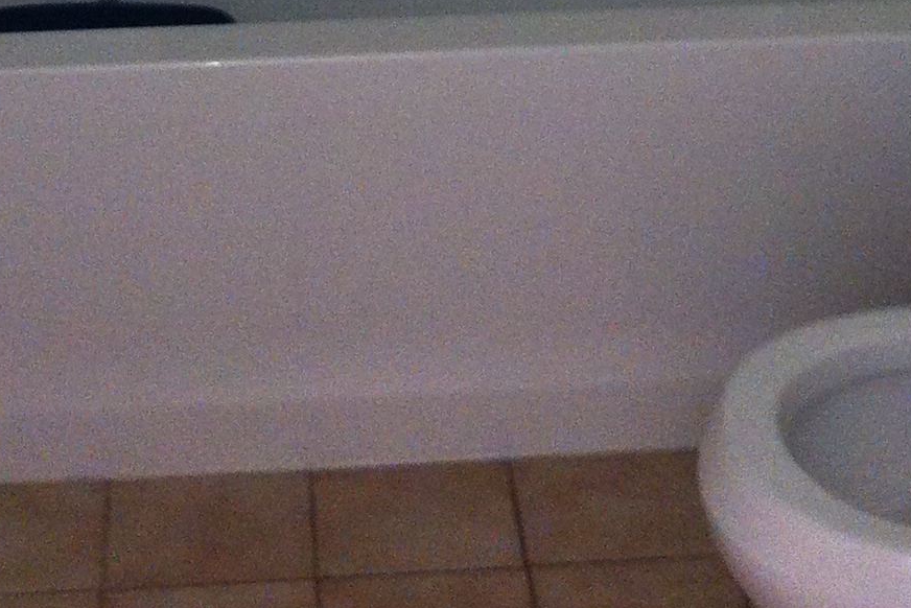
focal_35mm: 108
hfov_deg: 18.9
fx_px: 2734
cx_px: 532
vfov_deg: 11.5
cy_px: -591
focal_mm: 3.85
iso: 200
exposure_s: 1/15
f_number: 2.8
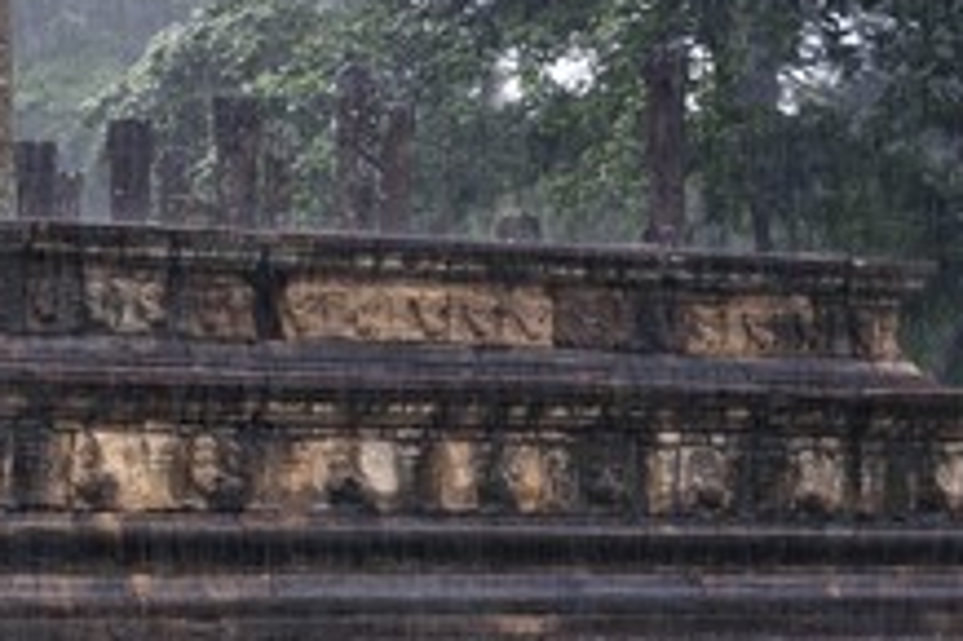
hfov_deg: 15.0
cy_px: 508
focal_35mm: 135
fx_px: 3608
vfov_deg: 10.1
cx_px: 53
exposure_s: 1/100
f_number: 5
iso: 800
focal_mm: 70
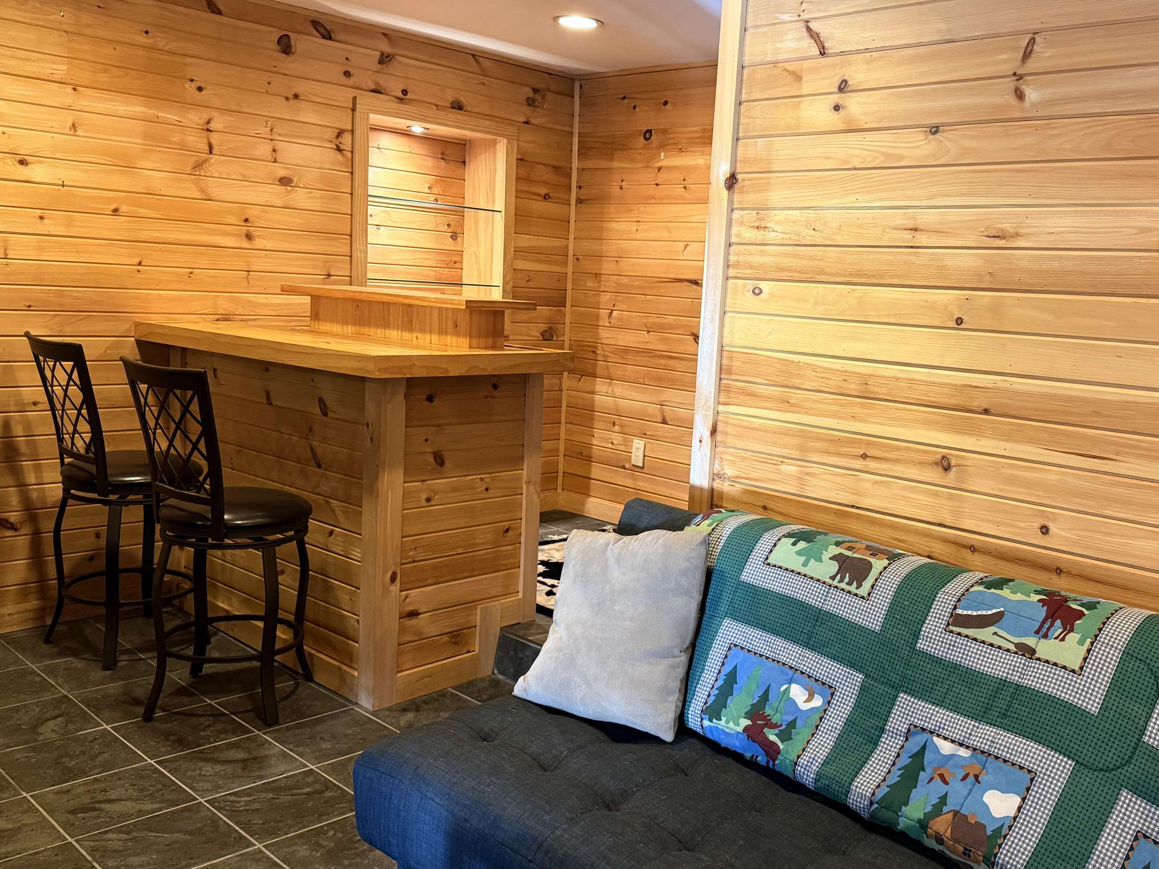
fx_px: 1105
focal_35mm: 33
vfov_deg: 42.9
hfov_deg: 54.9
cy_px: 405
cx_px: 698
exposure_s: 1/60
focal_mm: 6.76
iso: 320
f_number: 1.78
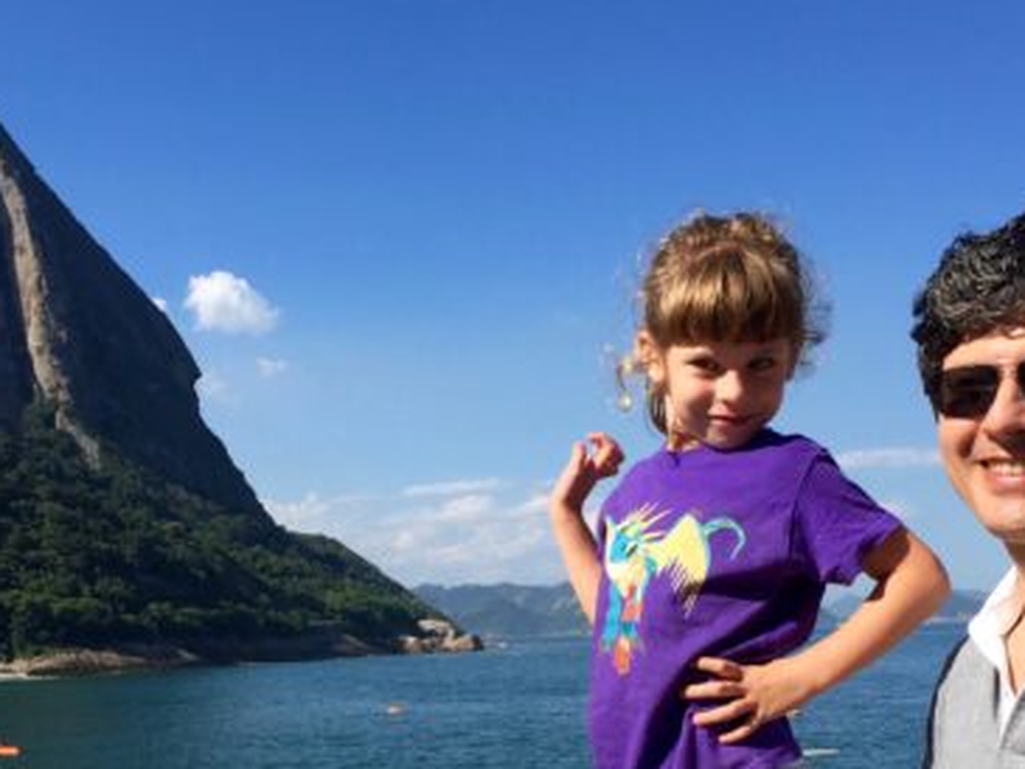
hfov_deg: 35.5
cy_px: 654
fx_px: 1599
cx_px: 536
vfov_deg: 26.4
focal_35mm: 54
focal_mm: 4.15
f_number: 2.2
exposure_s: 1/2083
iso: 32
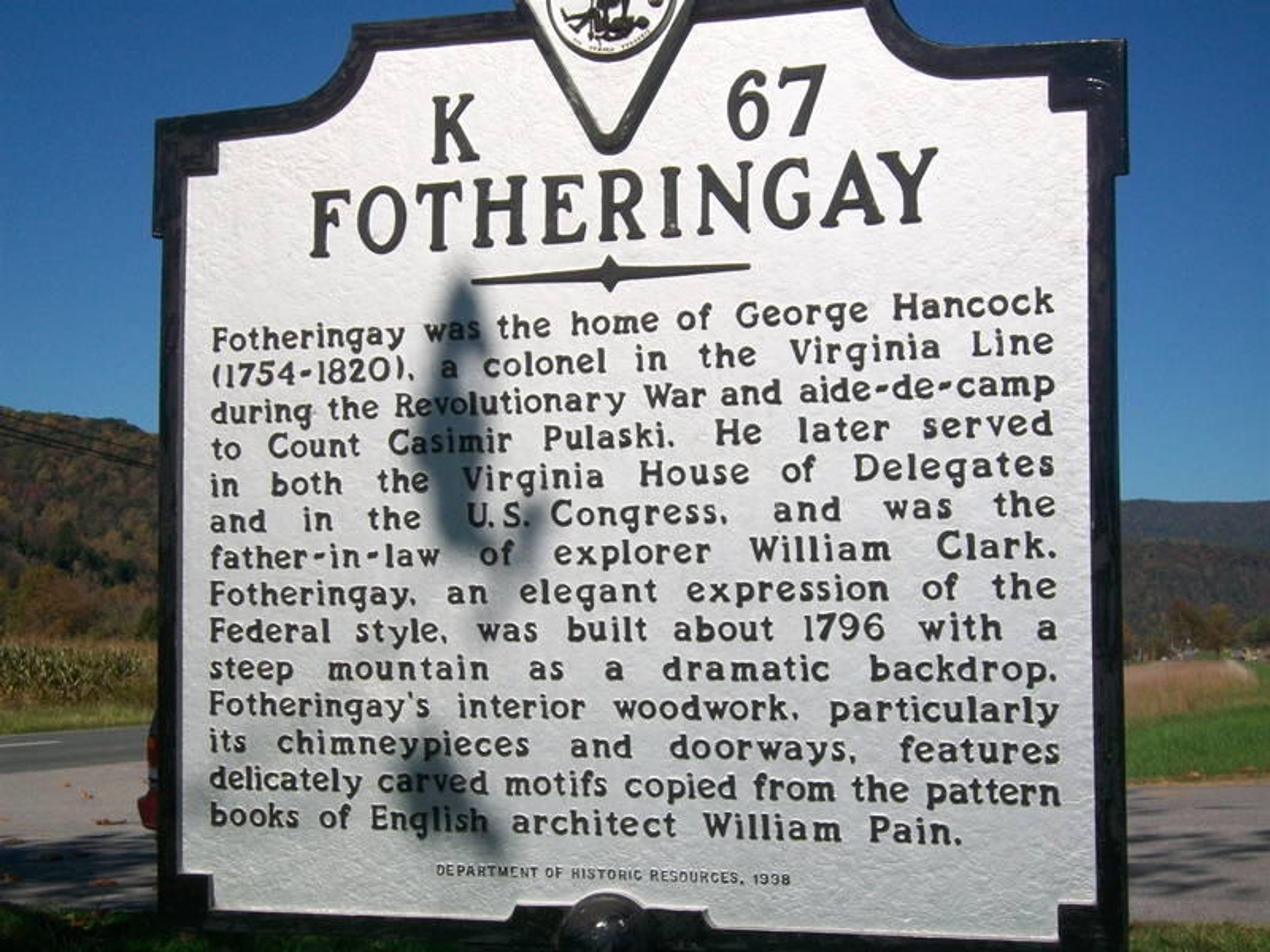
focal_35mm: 62
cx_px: 635
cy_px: 476
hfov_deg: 31.2
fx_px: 2275
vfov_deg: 23.7
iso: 64
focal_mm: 11
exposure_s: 1/320
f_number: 7.9
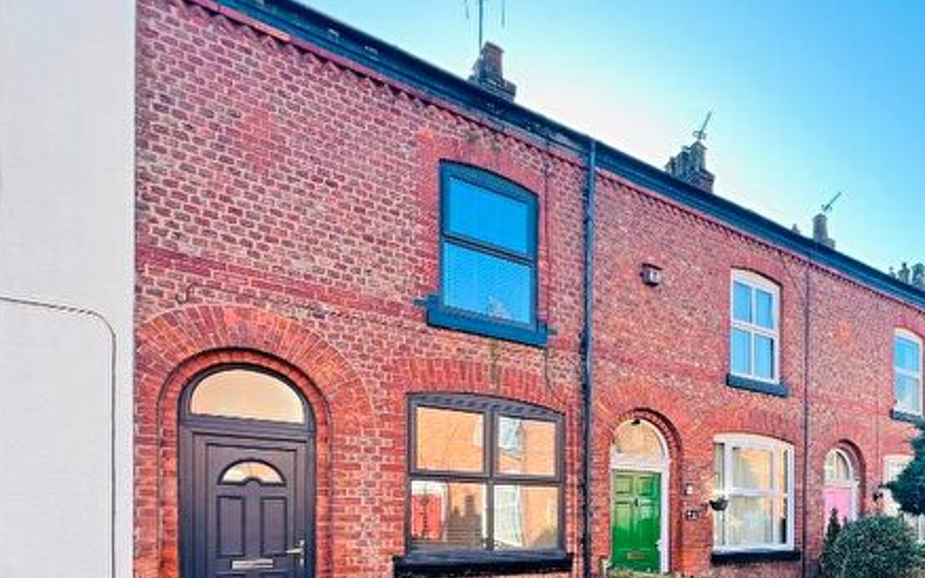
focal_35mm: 22
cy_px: 522
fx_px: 555
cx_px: 712
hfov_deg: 73.1
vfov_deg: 49.1
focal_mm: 1.57
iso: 32
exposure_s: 1/132
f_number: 1.8
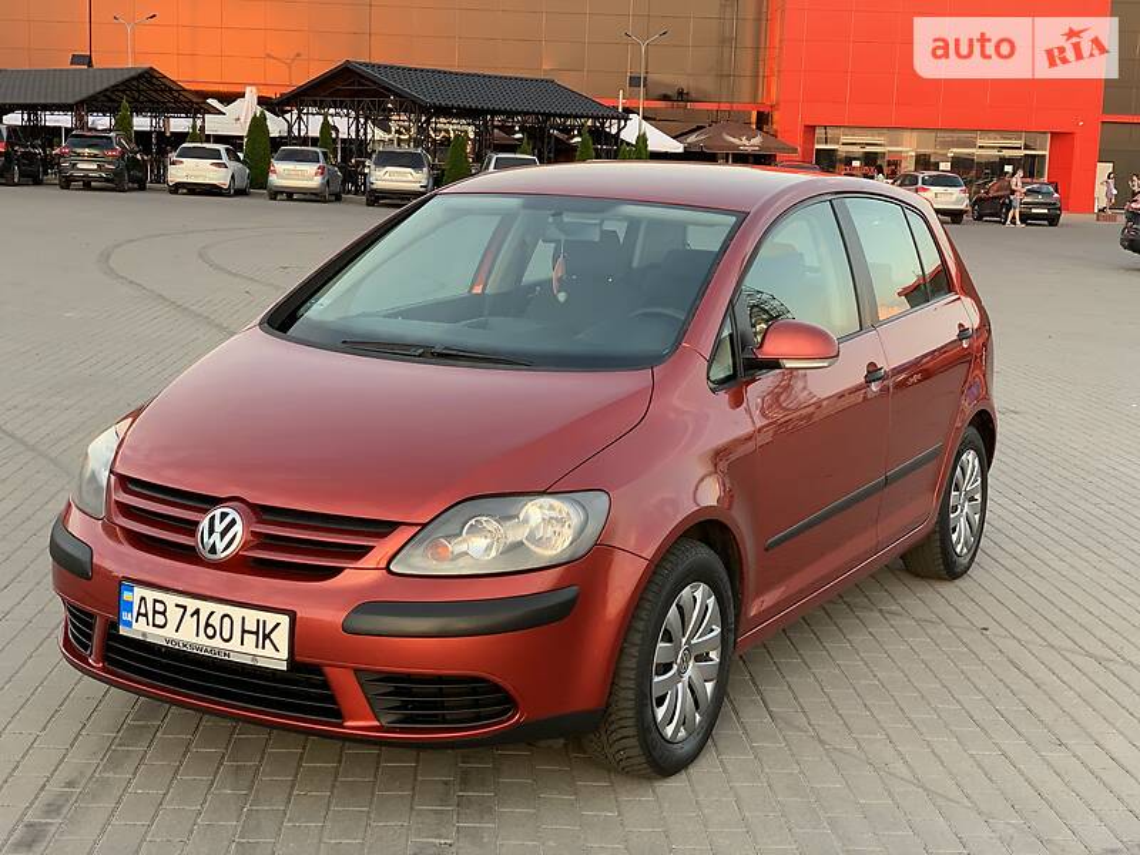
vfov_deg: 28.0
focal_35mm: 52
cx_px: 570
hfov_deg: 36.8
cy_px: 428
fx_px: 1713
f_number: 2.4
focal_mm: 6
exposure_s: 1/122
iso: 100
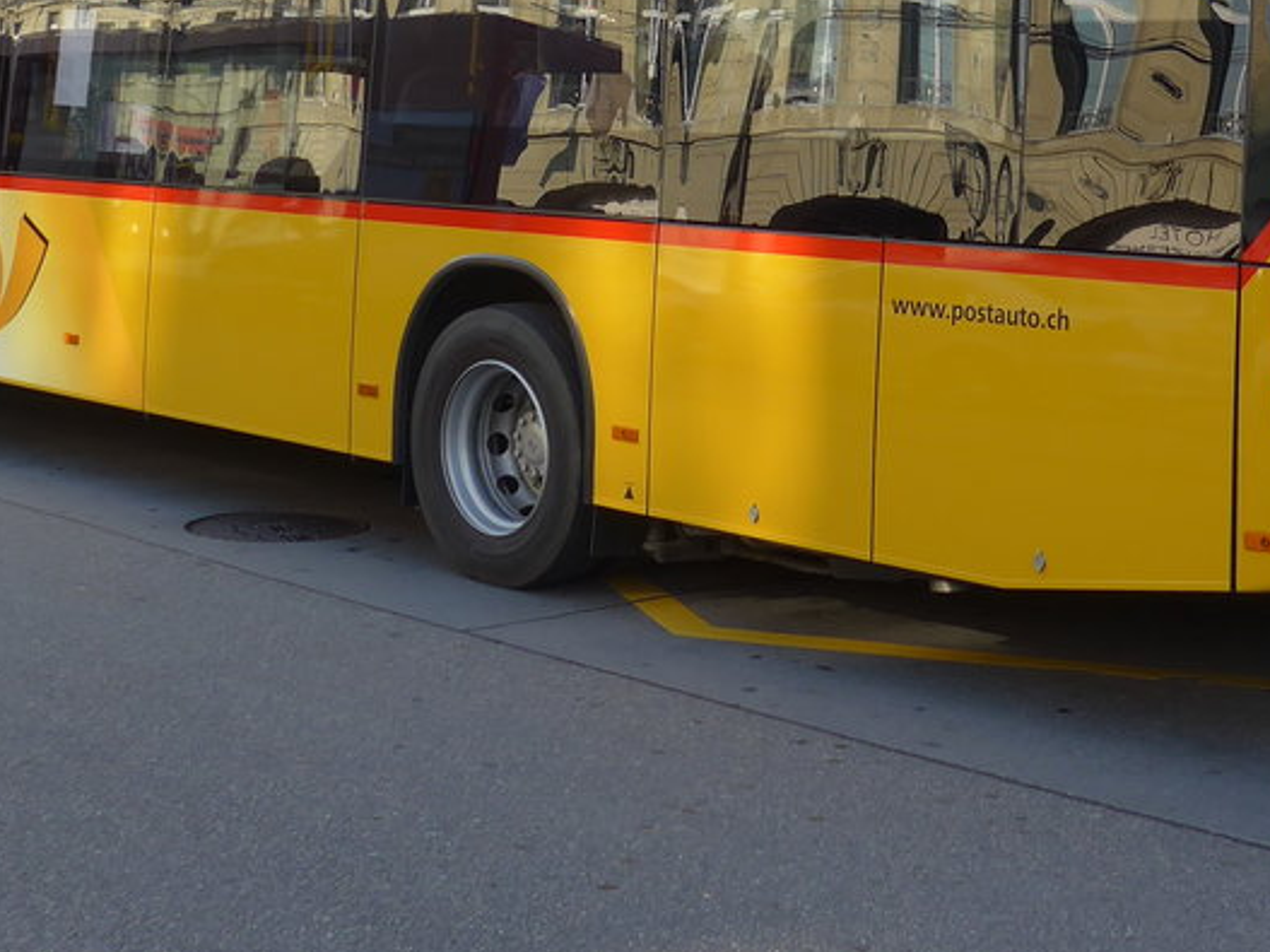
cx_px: 740
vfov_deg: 21.0
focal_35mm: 66
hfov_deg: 29.3
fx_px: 2421
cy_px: -125
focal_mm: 6
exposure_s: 1/250
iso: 80
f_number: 2.8
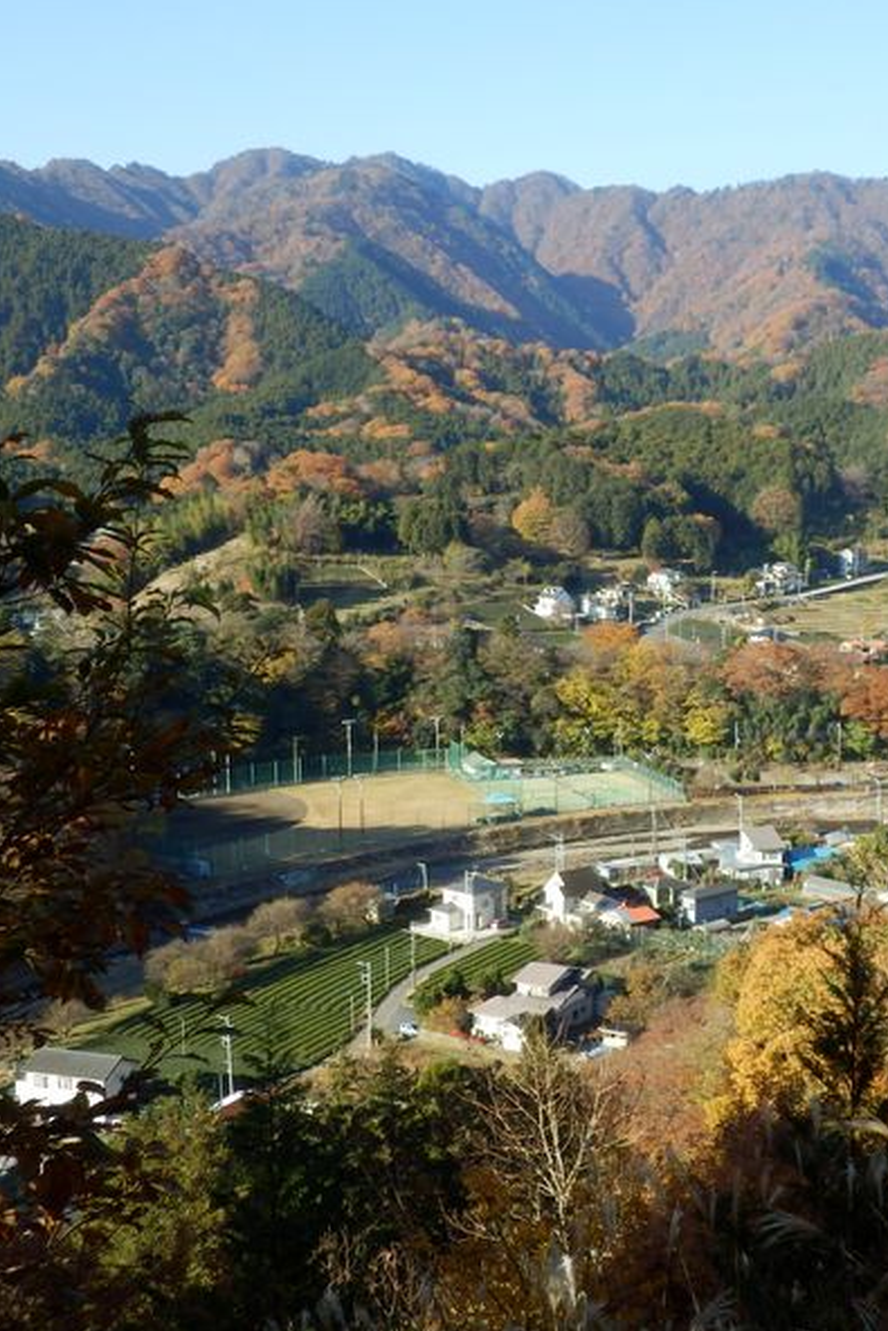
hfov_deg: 25.5
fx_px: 1923
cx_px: 737
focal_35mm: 52
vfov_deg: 38.2
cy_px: 663
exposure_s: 1/320
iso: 80
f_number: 3.9
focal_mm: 6.6
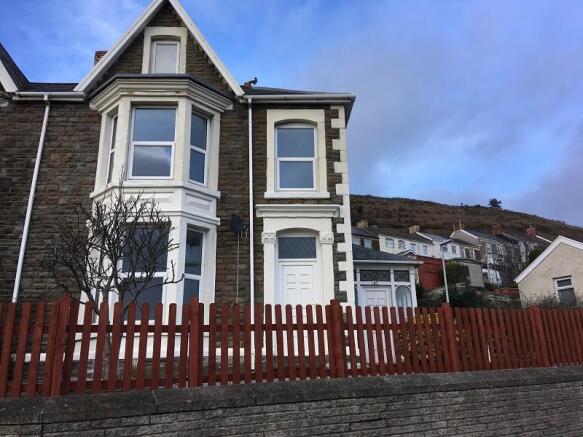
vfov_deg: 48.2
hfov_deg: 61.7
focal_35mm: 29
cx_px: 292
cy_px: 218
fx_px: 488
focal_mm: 4.15
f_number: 2.2
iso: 25
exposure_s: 1/277
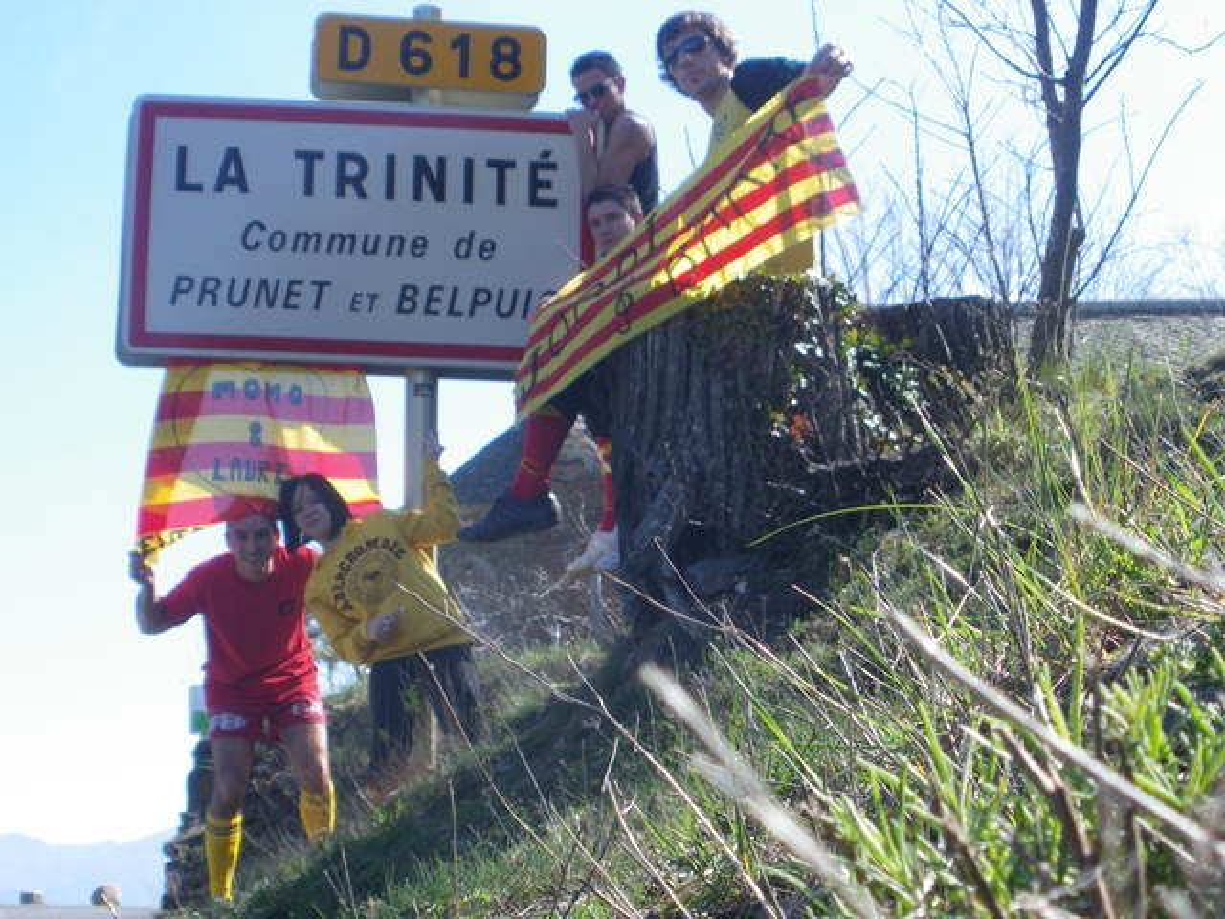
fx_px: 1805
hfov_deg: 37.5
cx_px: 612
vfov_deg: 28.6
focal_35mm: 51
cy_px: 460
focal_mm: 9
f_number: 4.4
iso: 64
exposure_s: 1/200
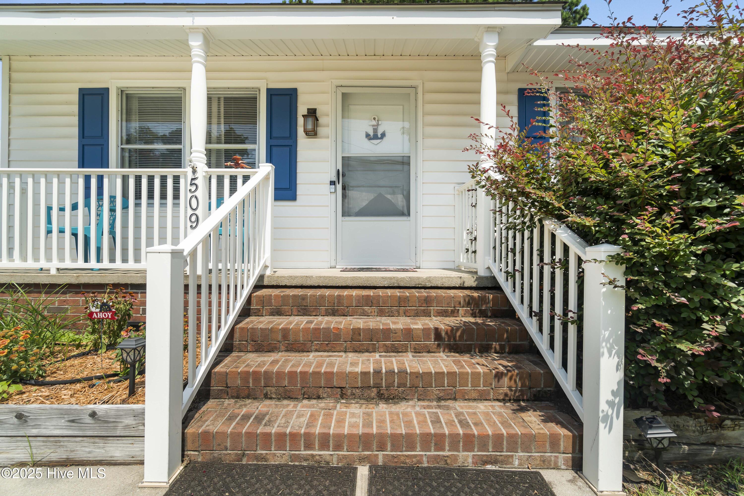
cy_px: 248
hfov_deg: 100.4
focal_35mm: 15
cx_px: 372
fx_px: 310
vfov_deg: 77.3
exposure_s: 1/200
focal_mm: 10
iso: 160
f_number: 8
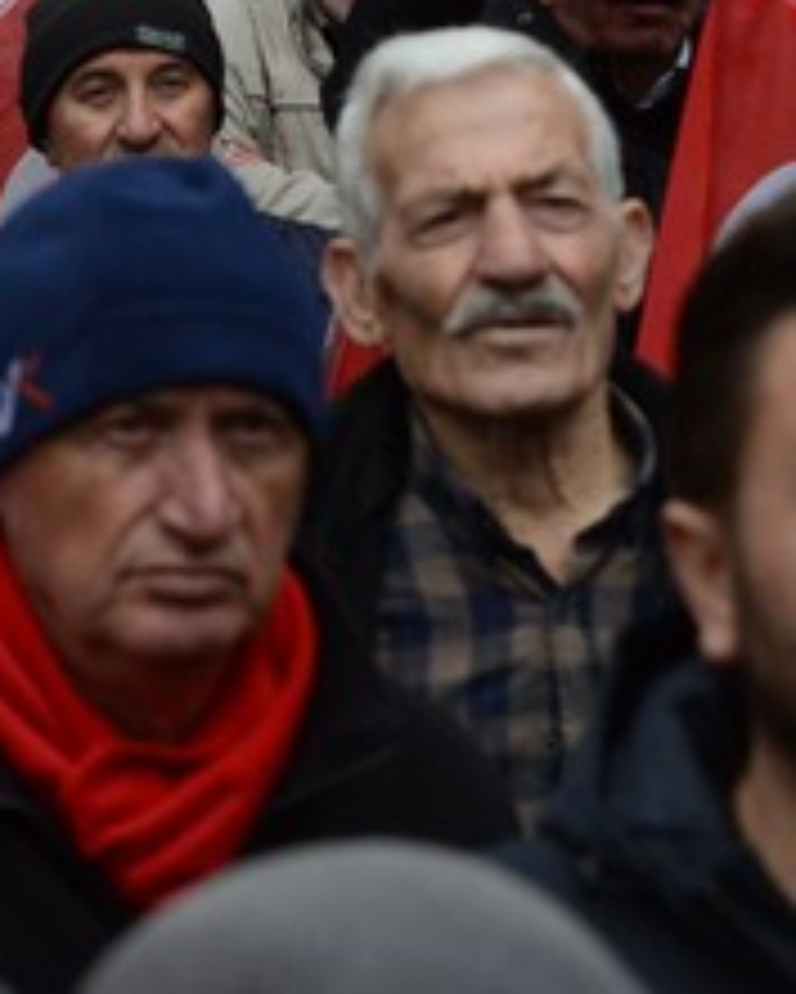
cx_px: -634
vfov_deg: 8.7
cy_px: -92
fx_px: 6474
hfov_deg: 6.9
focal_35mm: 220
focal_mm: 70
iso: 1600
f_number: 4.5
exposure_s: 1/3200
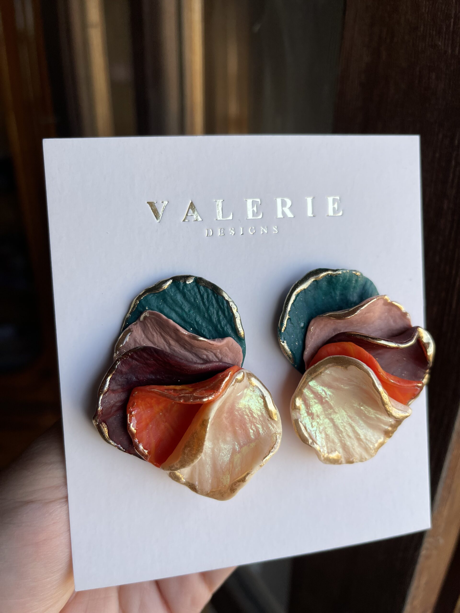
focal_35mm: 26
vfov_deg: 67.3
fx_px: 461
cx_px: 230
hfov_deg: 53.1
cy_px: 306
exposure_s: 1/642
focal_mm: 5.1
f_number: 1.6
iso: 32
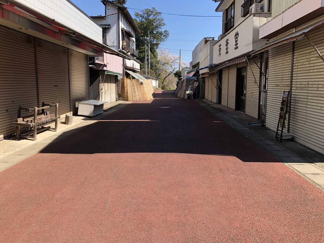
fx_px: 281
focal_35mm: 30
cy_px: 122
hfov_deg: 60.0
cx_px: 165
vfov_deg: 46.8
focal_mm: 3.99
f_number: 1.8
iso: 20
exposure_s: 1/941
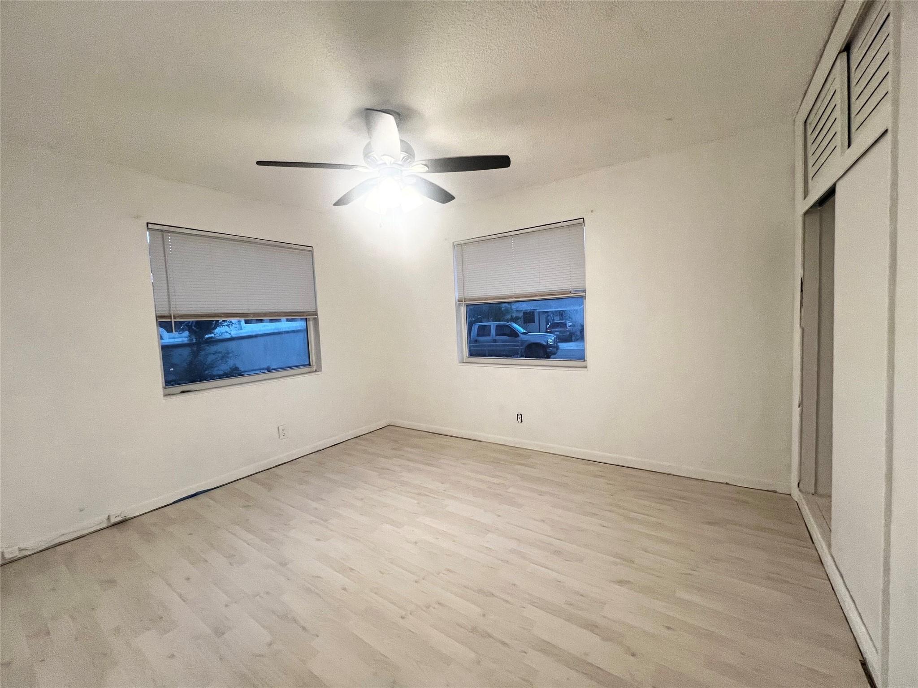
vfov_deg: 89.9
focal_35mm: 13
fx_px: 345
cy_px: 344
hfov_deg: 106.2
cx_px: 459
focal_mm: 1.57
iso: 160
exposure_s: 1/120
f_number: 1.8
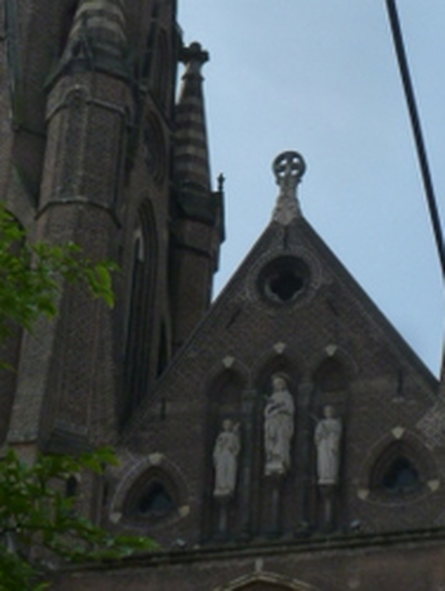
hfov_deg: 10.3
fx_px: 2464
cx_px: 329
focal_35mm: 144
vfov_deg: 13.4
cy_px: -97
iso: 160
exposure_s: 1/800
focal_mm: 10.7
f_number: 4.3
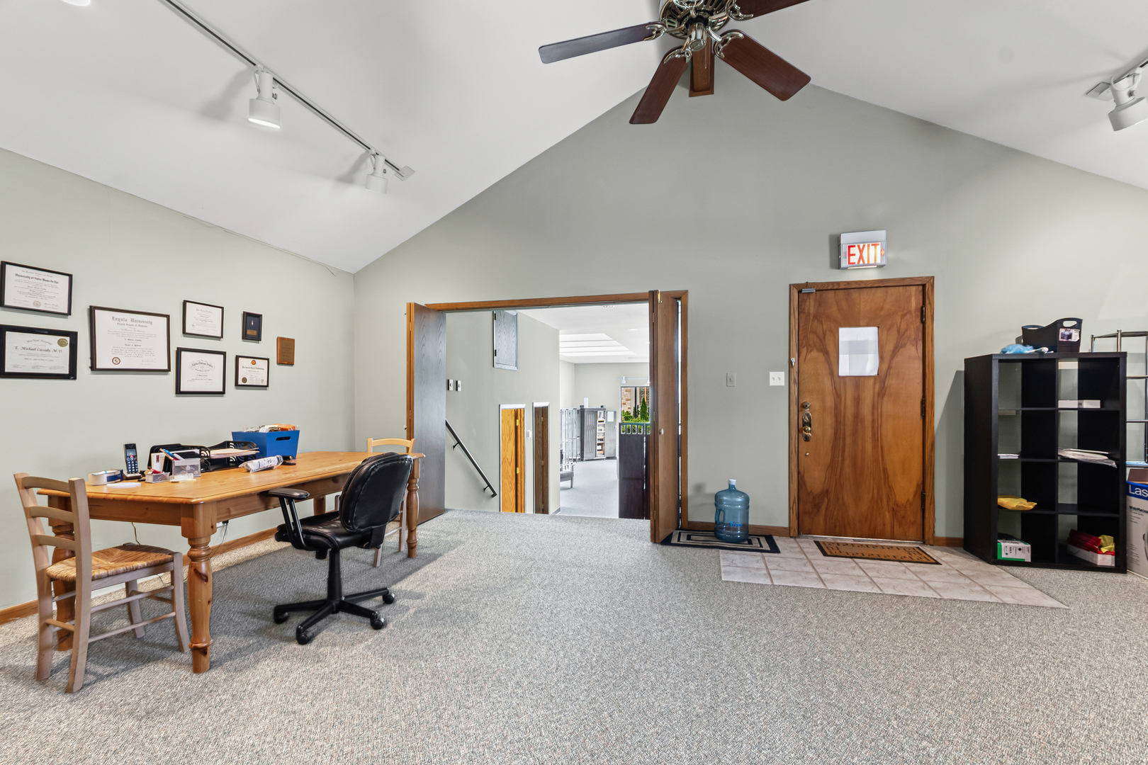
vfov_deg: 77.3
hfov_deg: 100.4
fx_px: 478
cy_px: 382
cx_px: 574
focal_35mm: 15
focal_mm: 10
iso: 250
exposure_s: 1
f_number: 8
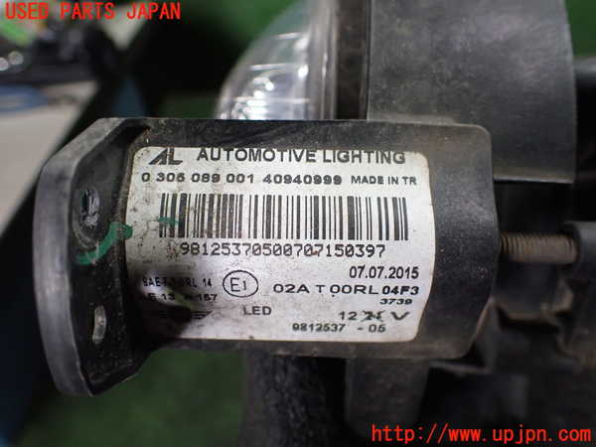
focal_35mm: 30
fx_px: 517
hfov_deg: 60.0
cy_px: 224
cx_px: 298
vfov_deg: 46.8
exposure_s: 1/125
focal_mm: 5.4
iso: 500
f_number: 2.3
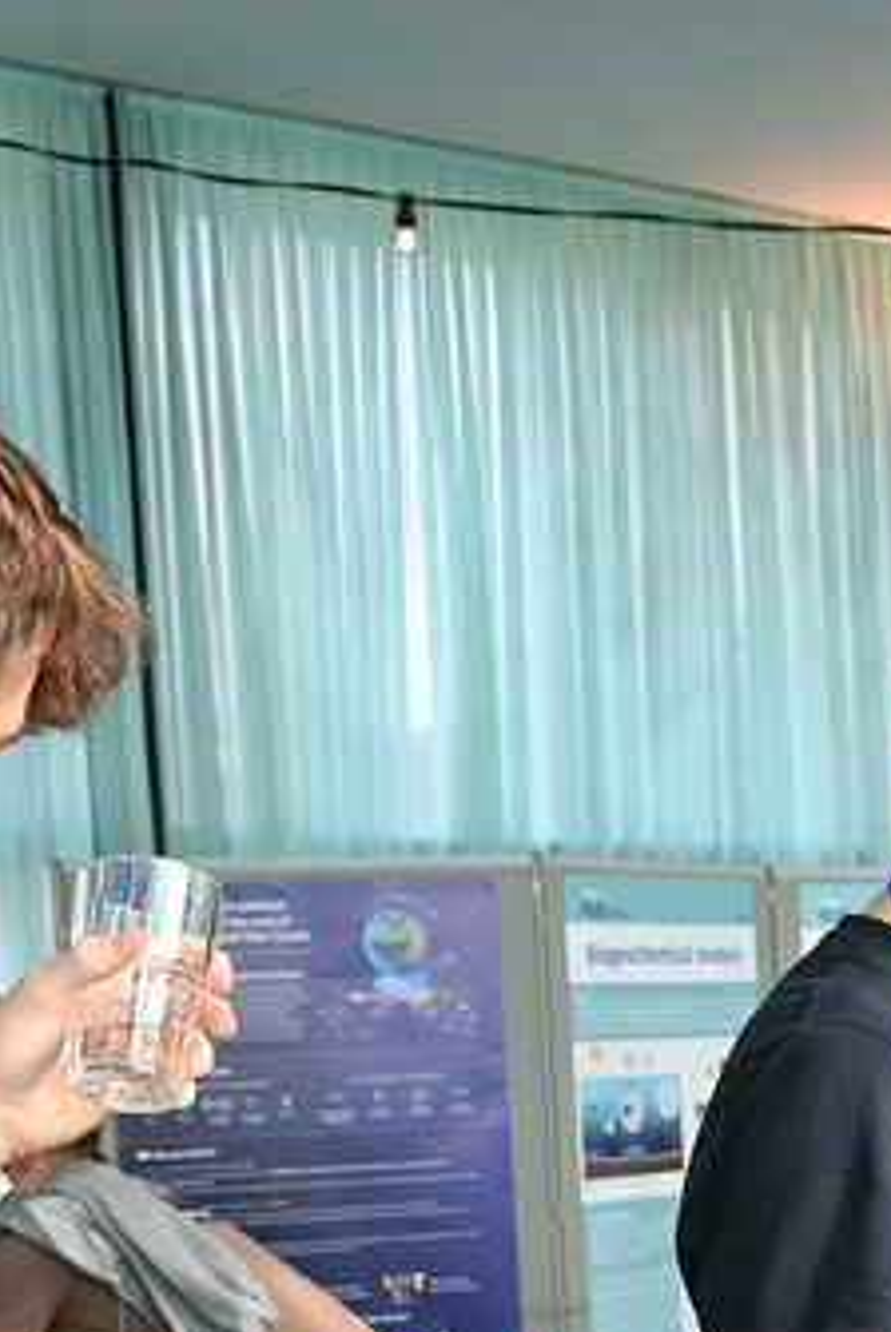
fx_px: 3875
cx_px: 1376
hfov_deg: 12.4
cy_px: 1358
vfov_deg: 18.9
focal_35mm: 105
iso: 1000
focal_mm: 32.5
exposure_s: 1/200
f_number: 8
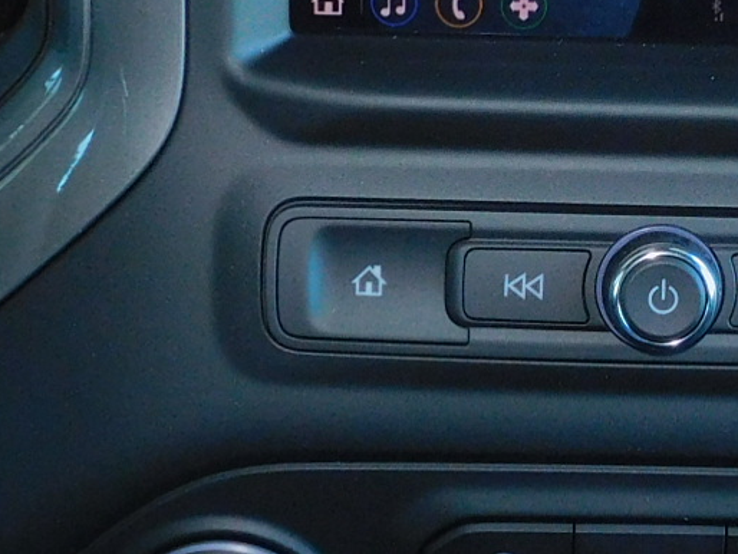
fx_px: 2261
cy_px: 181
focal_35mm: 106
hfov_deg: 18.3
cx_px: 604
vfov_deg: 14.0
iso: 200
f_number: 3.3
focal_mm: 4.3
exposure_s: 1/30
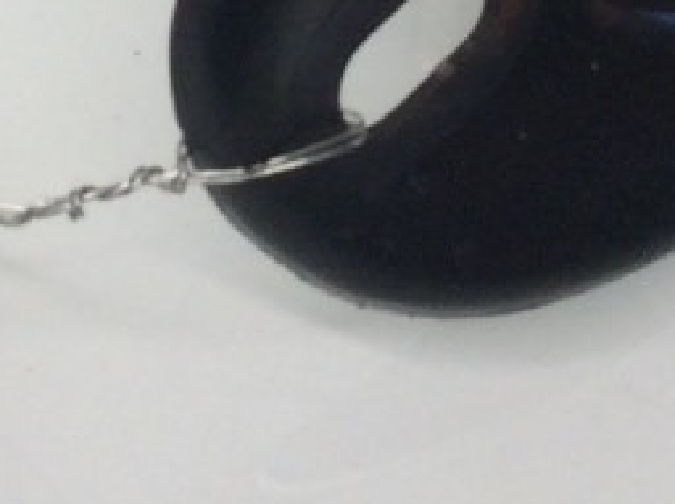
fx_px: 3114
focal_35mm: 160
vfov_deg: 8.7
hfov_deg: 12.3
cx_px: 190
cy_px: -541
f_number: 2.4
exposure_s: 1/60
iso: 32
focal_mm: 3.3
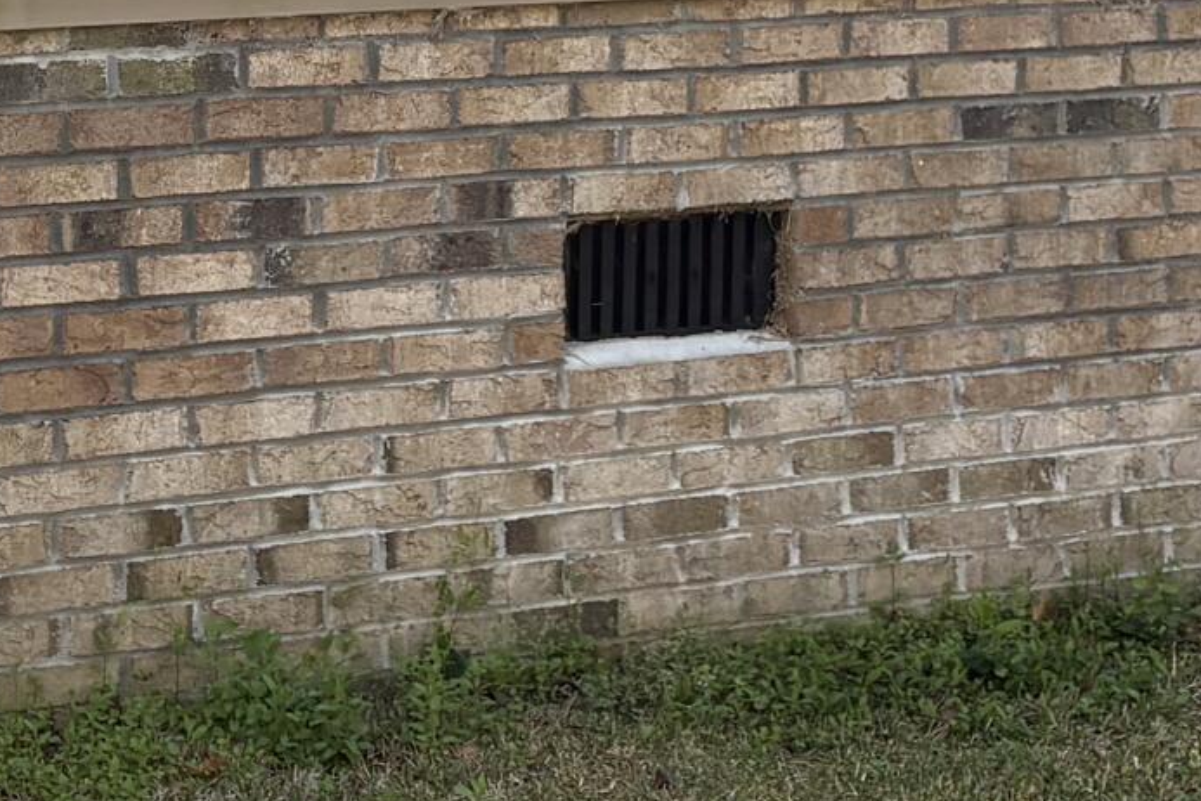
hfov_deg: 17.4
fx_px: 3903
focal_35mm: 117
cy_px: -251
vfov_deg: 11.4
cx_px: 286
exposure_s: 1/861
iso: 64
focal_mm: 5.96
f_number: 1.6
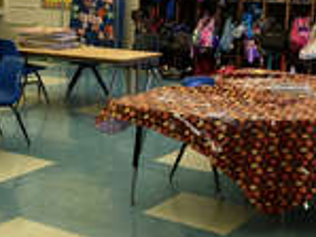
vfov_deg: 18.8
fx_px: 713
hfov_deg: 24.4
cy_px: 66
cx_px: 45
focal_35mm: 78
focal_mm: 4.15
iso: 25
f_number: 2.2
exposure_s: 1/15
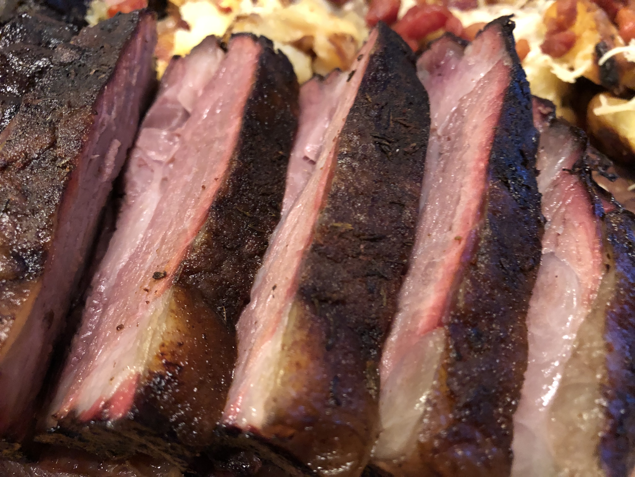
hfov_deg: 63.4
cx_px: 318
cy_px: 238
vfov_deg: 49.7
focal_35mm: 28
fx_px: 514
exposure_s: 1/5
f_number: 1.8
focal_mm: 4
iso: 100
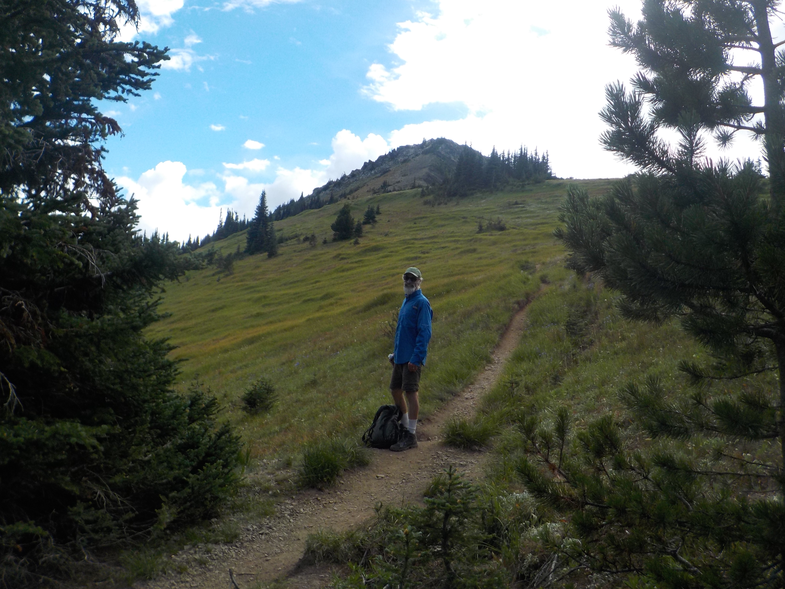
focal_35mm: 30
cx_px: 392
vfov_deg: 46.8
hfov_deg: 60.0
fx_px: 680
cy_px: 294
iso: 125
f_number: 3.3
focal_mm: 4.1
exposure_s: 1/800
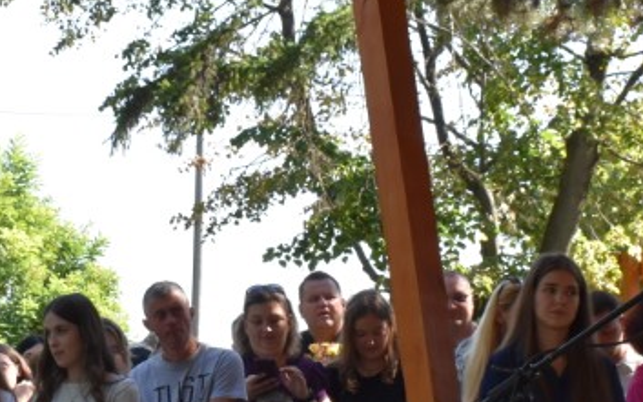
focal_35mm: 115
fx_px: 2010
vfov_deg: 11.3
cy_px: 426
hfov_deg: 18.1
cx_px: 248
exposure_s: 1/200
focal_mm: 23
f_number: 7.1
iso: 400
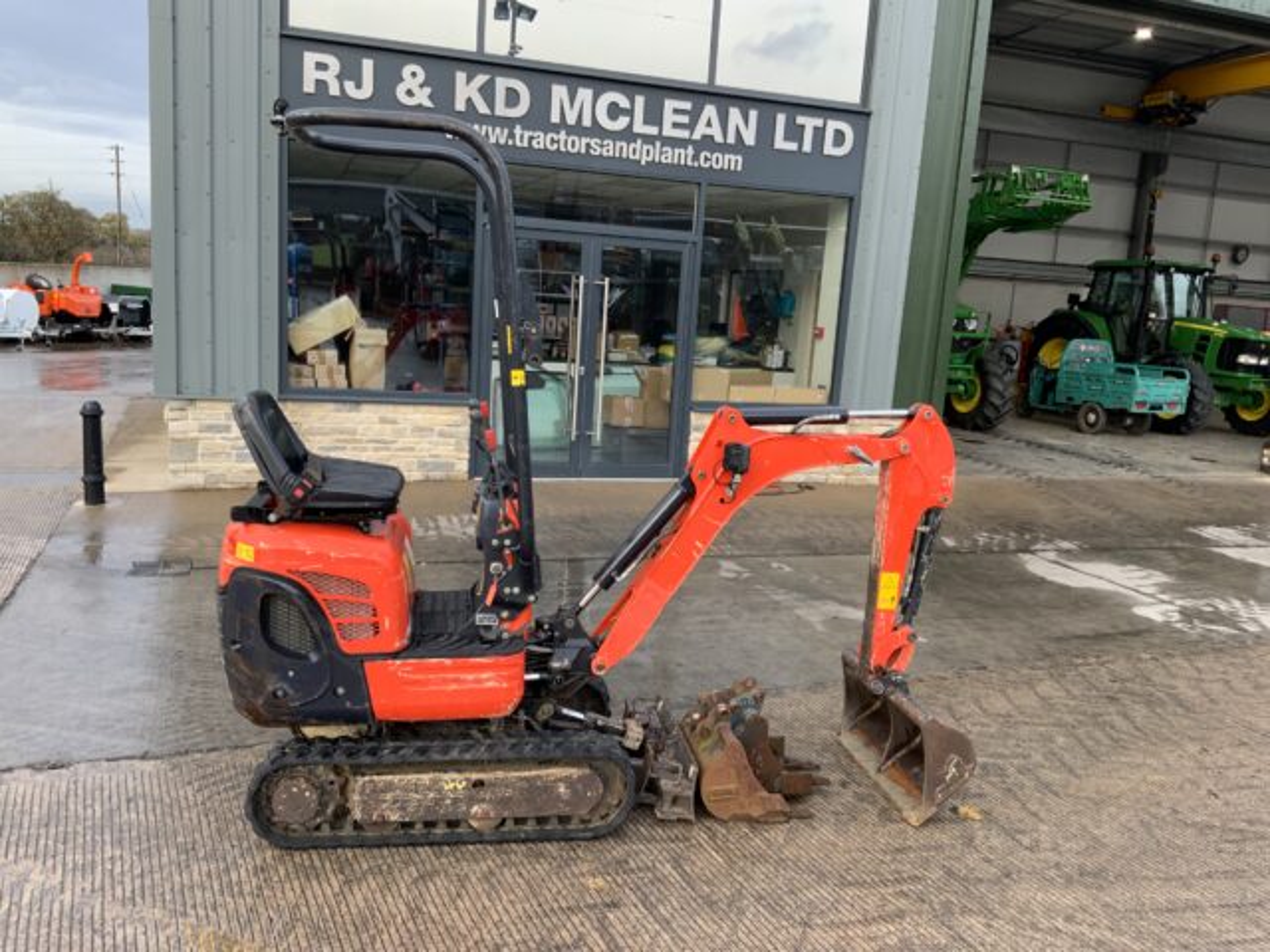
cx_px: 635
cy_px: 476
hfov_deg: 61.7
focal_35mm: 29
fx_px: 1064
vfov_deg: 48.2
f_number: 1.8
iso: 16
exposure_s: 1/145
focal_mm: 3
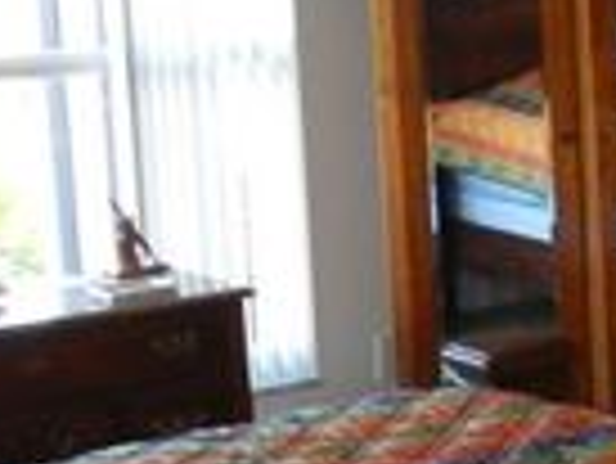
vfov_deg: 12.6
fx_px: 2102
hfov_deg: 15.3
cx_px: 937
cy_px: 198
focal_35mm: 118
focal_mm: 4
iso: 160
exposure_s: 1/30
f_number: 3.4
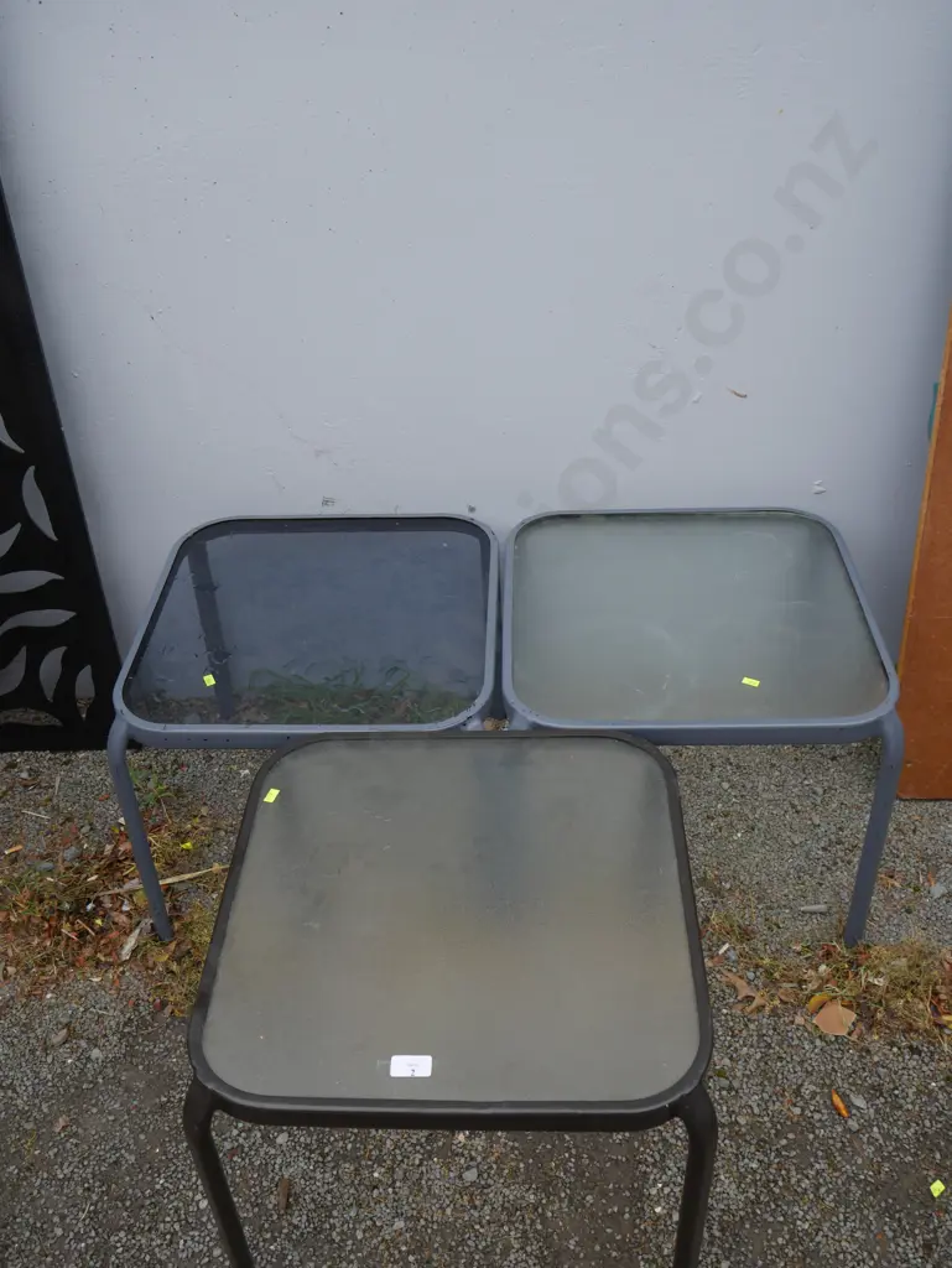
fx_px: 1099
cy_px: 634
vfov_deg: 59.9
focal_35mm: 30
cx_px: 476
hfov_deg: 46.8
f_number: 4.5
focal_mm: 15
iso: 200
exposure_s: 1/160
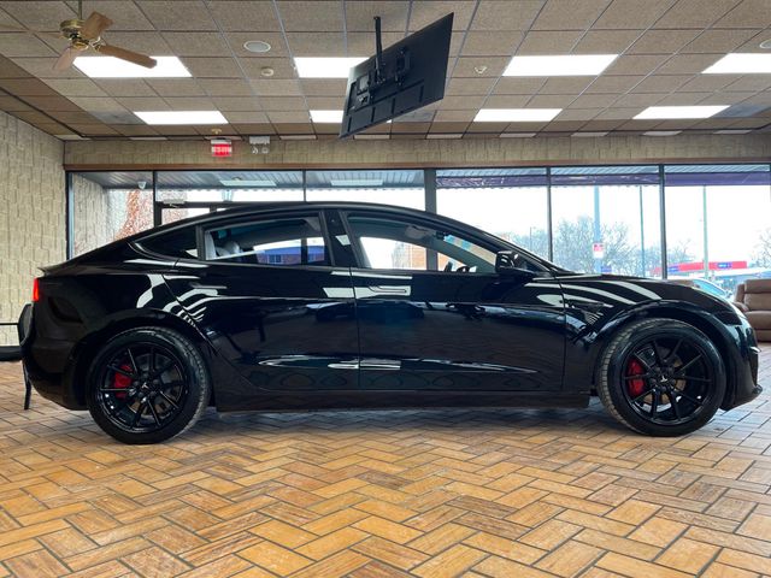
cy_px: 289
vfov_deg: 53.1
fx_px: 579
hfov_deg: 67.3
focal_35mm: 26
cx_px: 386
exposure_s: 1/120
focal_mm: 4.2
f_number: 1.6
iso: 80
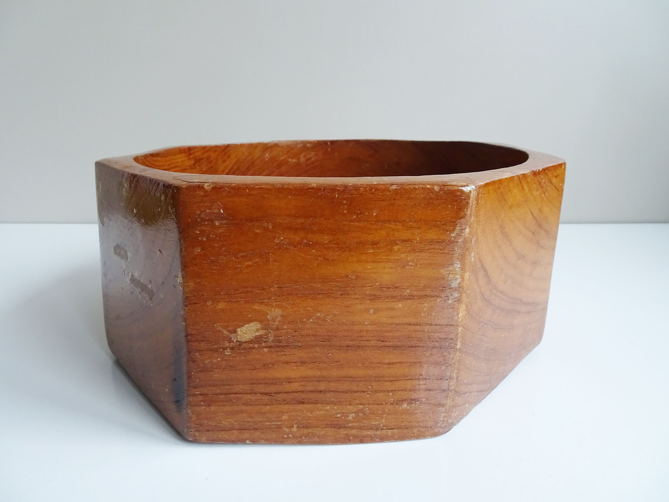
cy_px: 251
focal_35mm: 24
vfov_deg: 56.8
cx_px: 334
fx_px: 464
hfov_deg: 71.6
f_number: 3.5
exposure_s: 1/30
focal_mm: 4.1
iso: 250
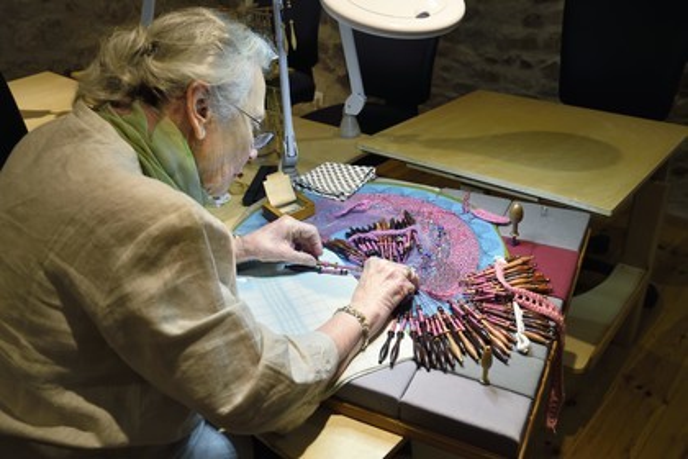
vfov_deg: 41.1
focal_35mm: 32
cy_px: 230
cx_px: 344
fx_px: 612
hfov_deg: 58.7
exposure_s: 1/100
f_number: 7.1
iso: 1600
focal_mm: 32
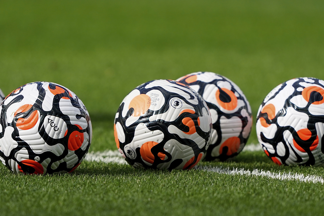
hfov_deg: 2.7
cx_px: 166
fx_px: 6885
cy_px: 123
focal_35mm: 765
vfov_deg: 1.8
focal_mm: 400
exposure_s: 1/5000
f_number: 3.2
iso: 500
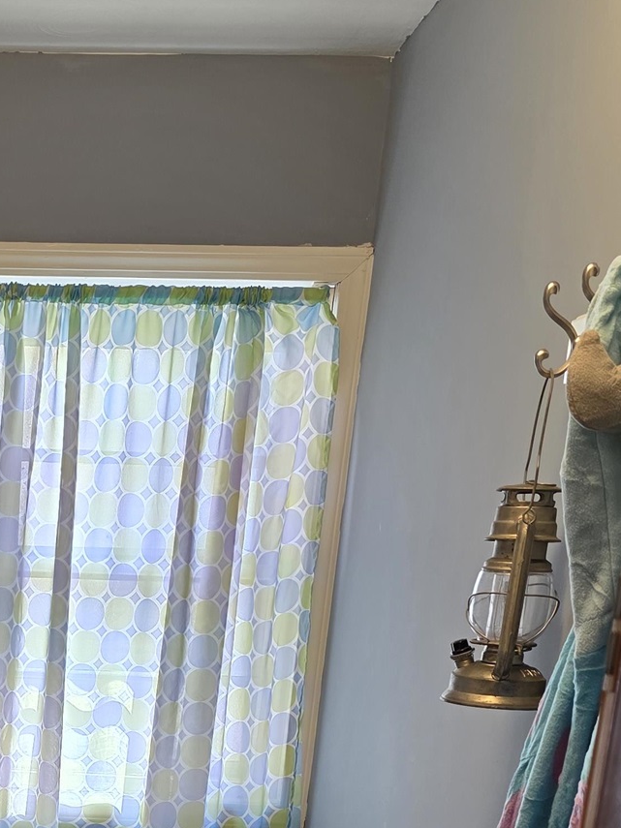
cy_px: 969
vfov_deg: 27.7
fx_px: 1483
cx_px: -122
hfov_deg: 21.9
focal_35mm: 62
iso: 125
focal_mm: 6.3
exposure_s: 1/120
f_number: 1.7
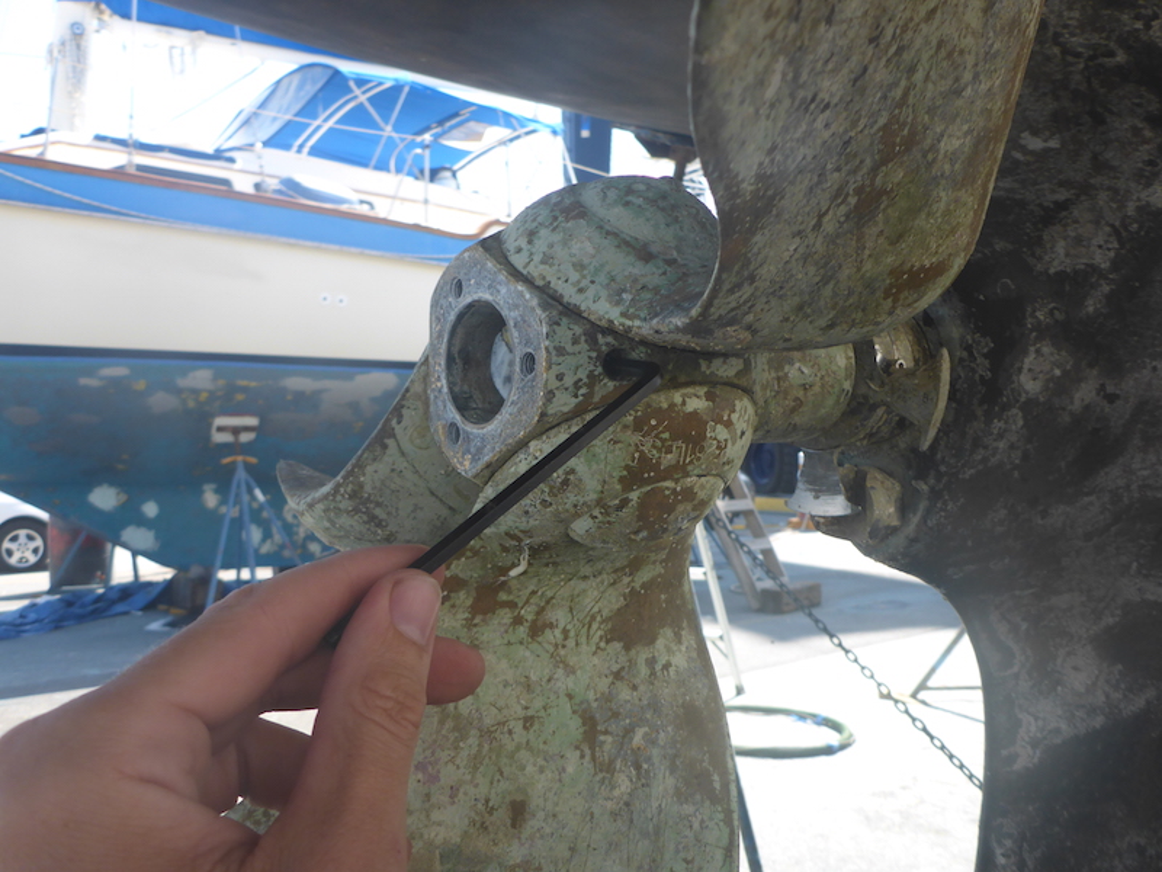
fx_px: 940
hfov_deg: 63.4
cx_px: 581
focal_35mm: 28
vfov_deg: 49.7
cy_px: 436
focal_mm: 4.9
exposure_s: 1/250
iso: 100
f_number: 3.3
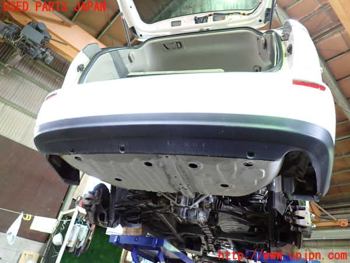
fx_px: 253
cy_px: 132
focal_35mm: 25
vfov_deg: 54.9
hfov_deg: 69.4
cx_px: 175
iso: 400
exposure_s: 1/30
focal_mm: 4.5
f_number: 2
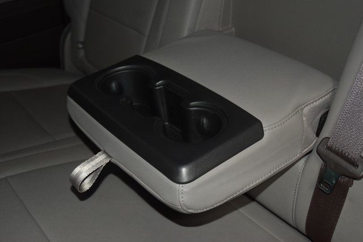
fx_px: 469
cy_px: 121
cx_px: 182
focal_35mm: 46
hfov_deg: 42.3
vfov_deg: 29.0
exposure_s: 1/125
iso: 1400
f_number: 4
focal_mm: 31
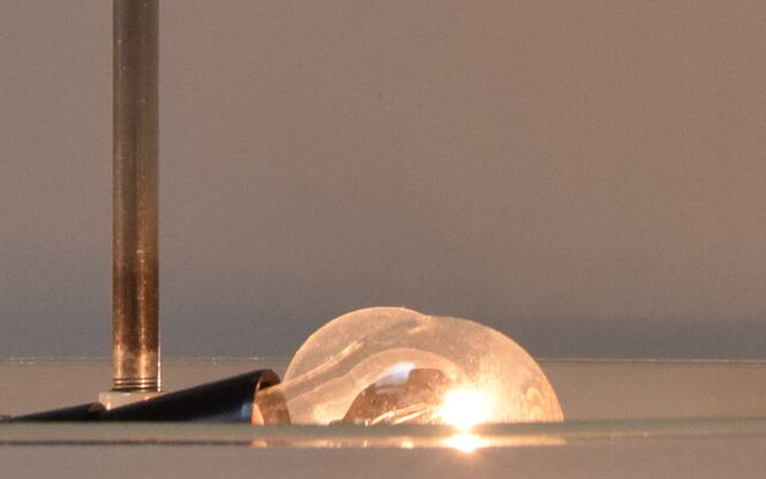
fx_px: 4677
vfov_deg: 5.8
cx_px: 137
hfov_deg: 9.3
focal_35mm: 224
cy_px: -116
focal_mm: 32
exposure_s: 1/400
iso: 1600
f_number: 10
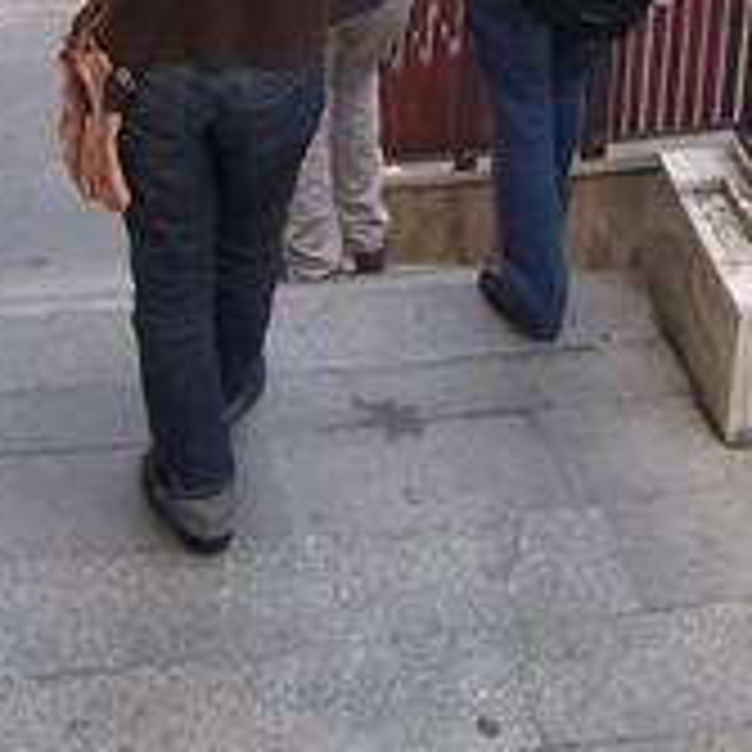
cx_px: 477
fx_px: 2974
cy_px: -419
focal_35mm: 121
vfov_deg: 13.5
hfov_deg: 14.4
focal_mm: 6.3
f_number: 2.8
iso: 80
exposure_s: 1/250
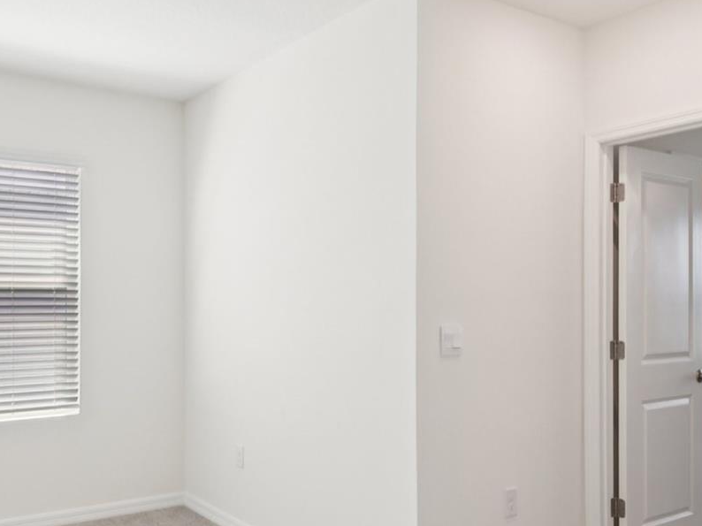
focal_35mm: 31
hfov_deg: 56.1
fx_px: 628
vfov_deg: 45.1
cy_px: 320
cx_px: 195
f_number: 8
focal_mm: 16
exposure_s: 1/125
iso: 400
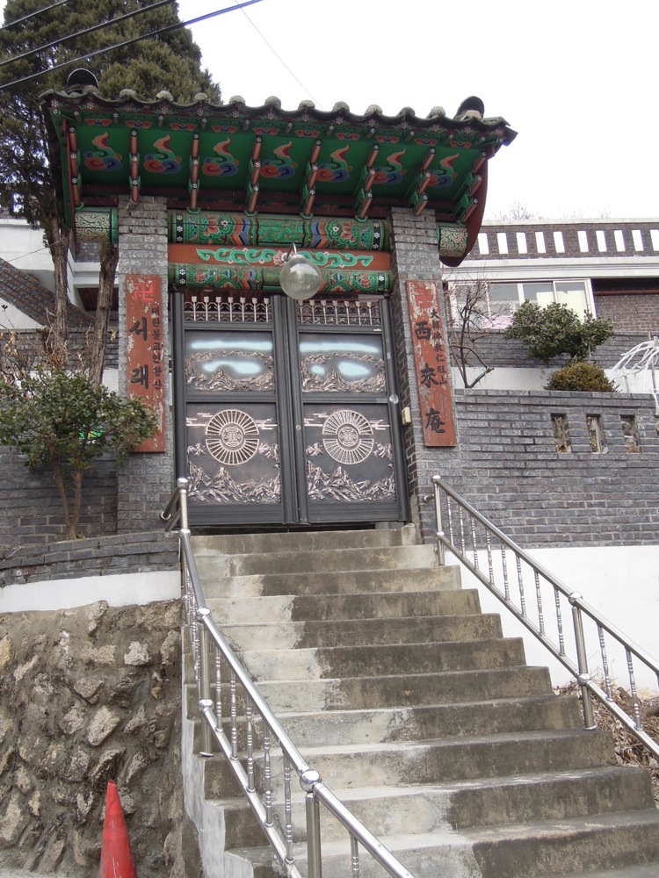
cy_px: 439
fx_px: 888
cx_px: 330
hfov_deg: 40.7
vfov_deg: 52.6
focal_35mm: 35
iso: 160
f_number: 3.2
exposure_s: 1/125
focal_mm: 6.3
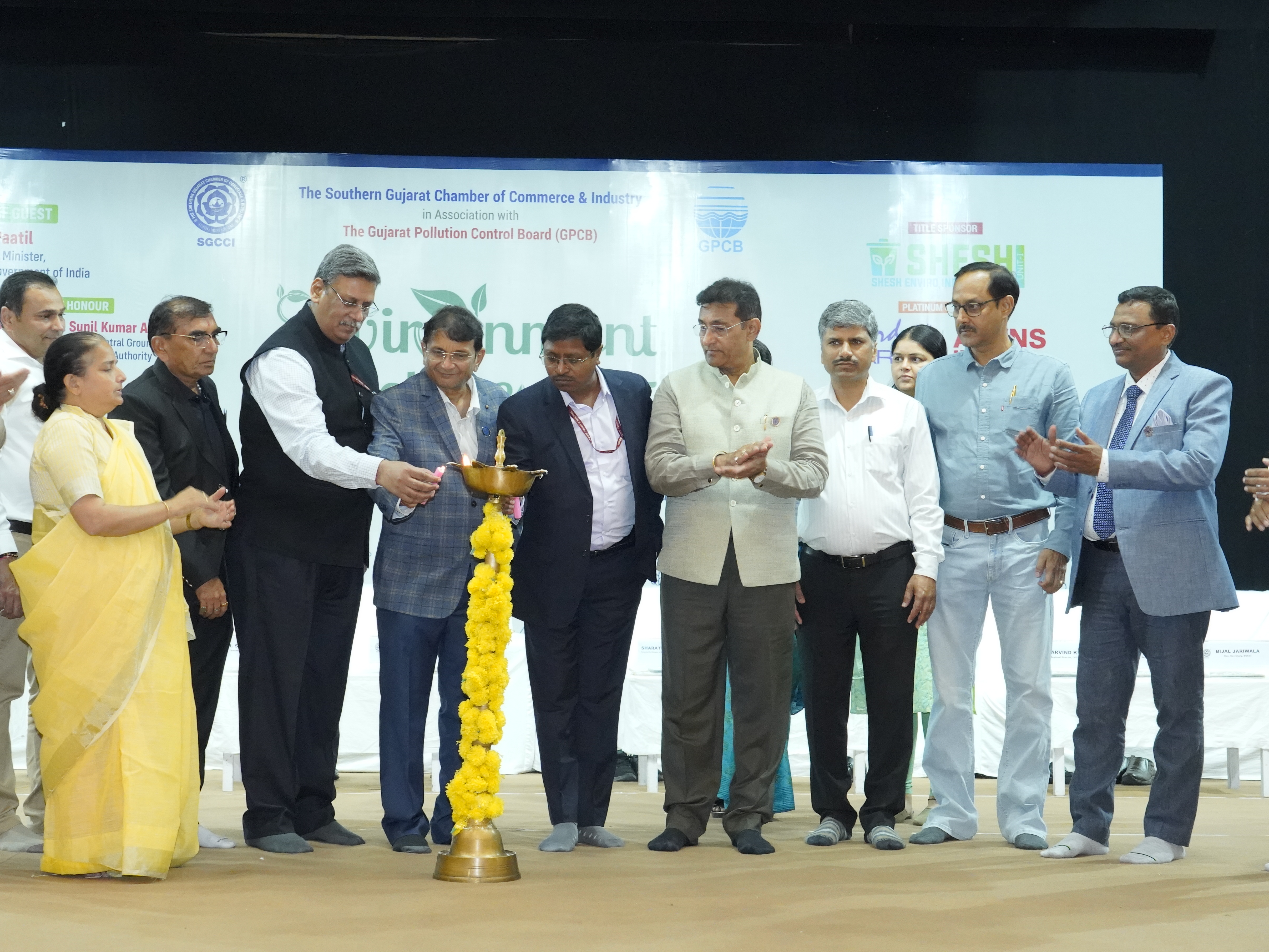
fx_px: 2016
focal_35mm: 55
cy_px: 479
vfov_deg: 26.6
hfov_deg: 34.8
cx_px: 521
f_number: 7.1
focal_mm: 46
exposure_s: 1/160
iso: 12800
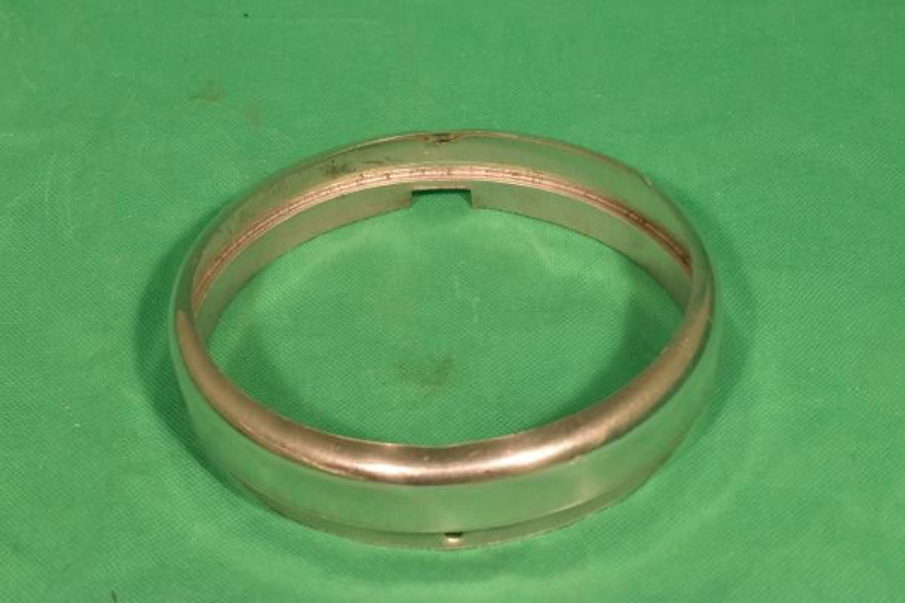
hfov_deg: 27.0
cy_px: 302
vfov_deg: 18.2
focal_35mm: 75
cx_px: 452
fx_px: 1885
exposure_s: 1/80
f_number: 14
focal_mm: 50
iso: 800
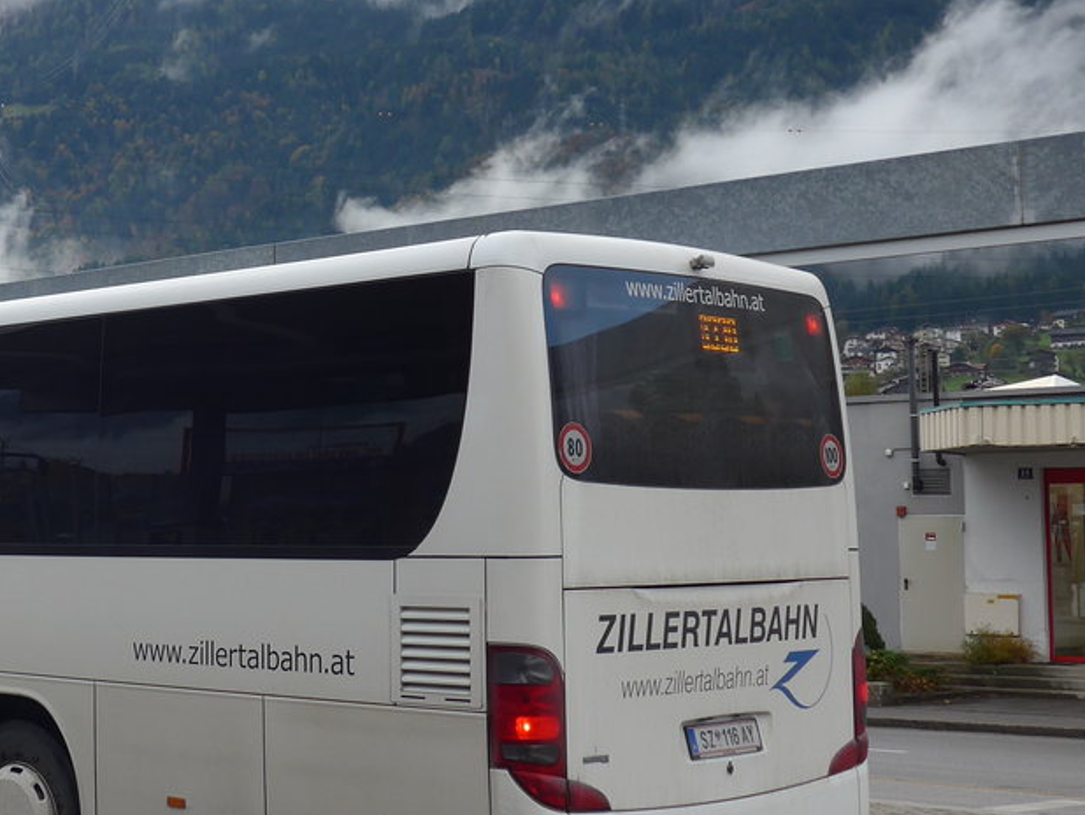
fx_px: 2070
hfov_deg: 28.3
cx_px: 123
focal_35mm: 66
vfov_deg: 22.2
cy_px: 339
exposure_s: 1/400
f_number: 2.8
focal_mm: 7
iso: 80
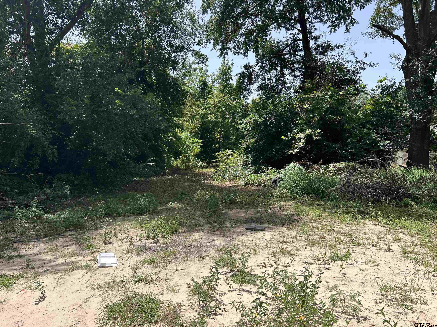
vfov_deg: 53.1
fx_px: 328
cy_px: 164
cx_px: 218
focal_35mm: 26
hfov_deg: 67.3
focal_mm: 5.7
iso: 50
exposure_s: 1/2299
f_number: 1.5
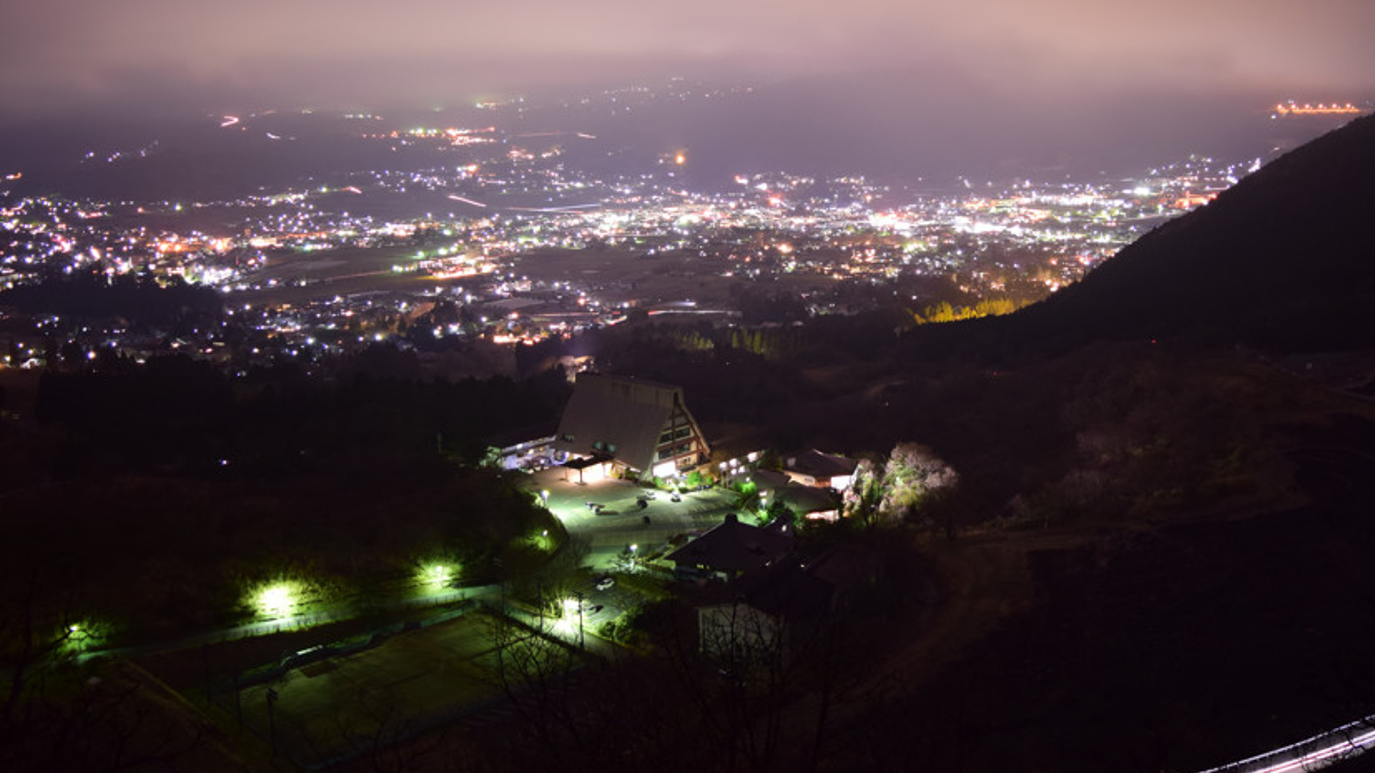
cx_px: 798
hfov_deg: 56.4
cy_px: 351
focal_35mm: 35
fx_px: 1276
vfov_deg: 33.7
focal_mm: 18
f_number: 3.5
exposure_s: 30
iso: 200
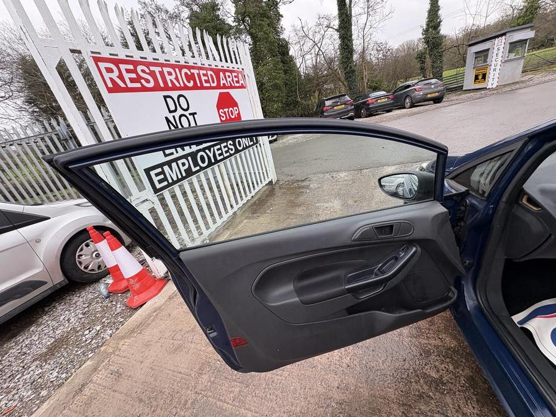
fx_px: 225
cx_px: 278
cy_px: 208
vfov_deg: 85.7
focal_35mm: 14
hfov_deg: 102.1
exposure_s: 1/99
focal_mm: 2.22
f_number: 2.2
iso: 64
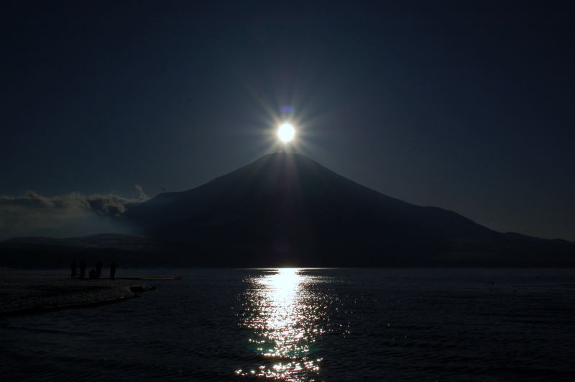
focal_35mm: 42
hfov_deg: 46.5
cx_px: 288
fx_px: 670
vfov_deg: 31.8
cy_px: 191
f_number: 25
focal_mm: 28
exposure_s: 1/4000
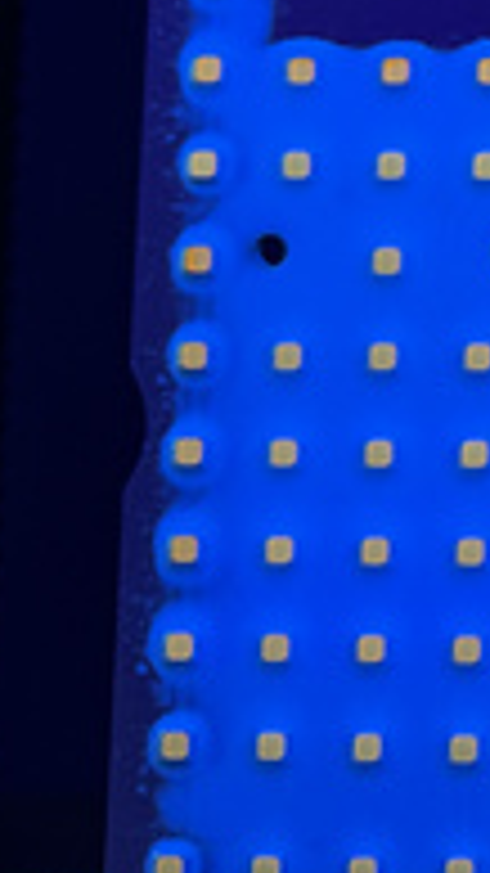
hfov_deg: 9.8
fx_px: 2335
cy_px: 4
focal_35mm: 101
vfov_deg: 20.5
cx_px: 1367
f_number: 1.78
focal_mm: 6.76
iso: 80
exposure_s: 1/334
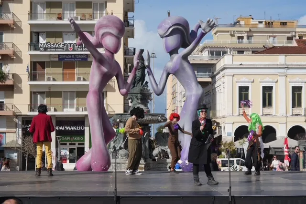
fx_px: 740
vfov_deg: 15.7
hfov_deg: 23.4
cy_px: 102
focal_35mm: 87
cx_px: 153
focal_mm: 87
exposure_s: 1/200
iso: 125
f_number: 13
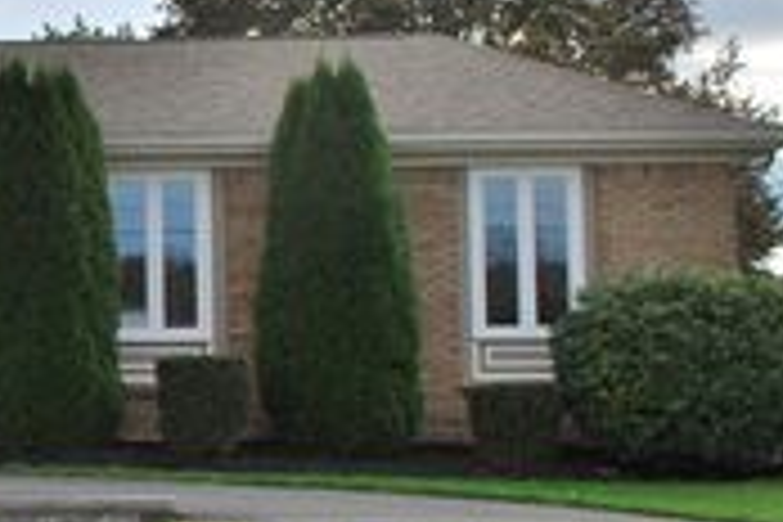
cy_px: 324
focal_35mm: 95
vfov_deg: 14.4
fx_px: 2066
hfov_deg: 19.5
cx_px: -284
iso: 100
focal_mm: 22
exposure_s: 1/200
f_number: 9
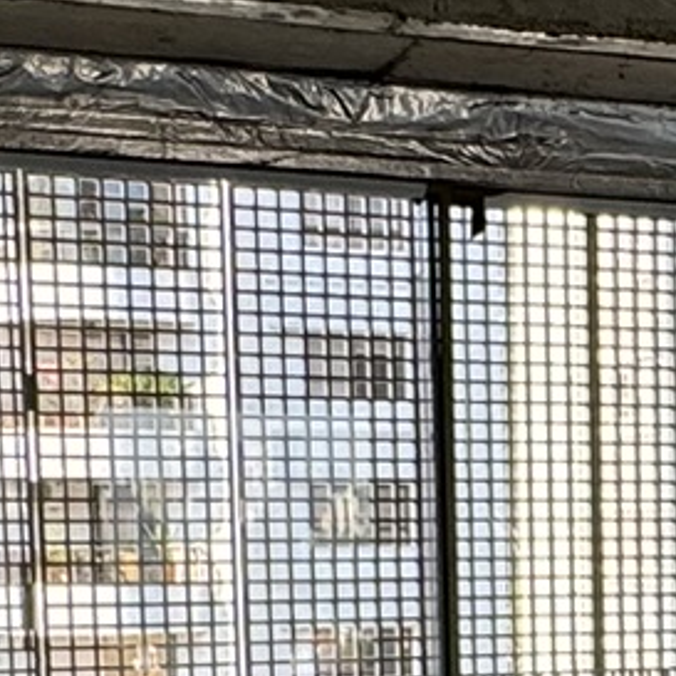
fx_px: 2055
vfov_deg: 18.0
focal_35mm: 93
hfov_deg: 17.4
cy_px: 738
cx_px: 904
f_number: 2.2
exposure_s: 1/124
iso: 40
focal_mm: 2.22
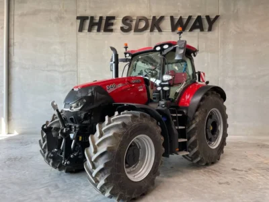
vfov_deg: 53.1
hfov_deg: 67.3
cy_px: 101
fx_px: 202
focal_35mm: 26
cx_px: 134
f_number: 1.6
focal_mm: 4.2
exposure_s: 1/121
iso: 64
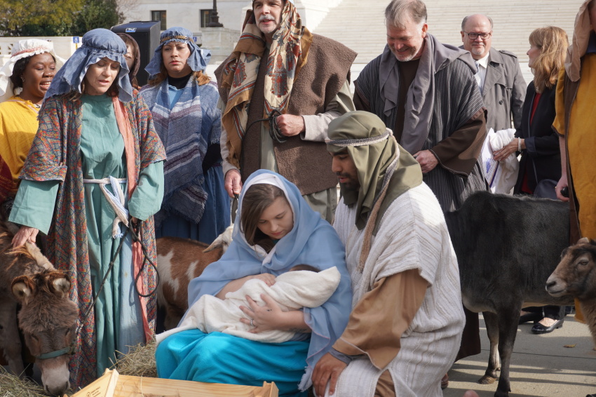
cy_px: 198
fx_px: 1043
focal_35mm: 63
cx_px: 298
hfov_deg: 31.9
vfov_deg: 21.6
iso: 100
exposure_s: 1/320
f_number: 6.3
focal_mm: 42
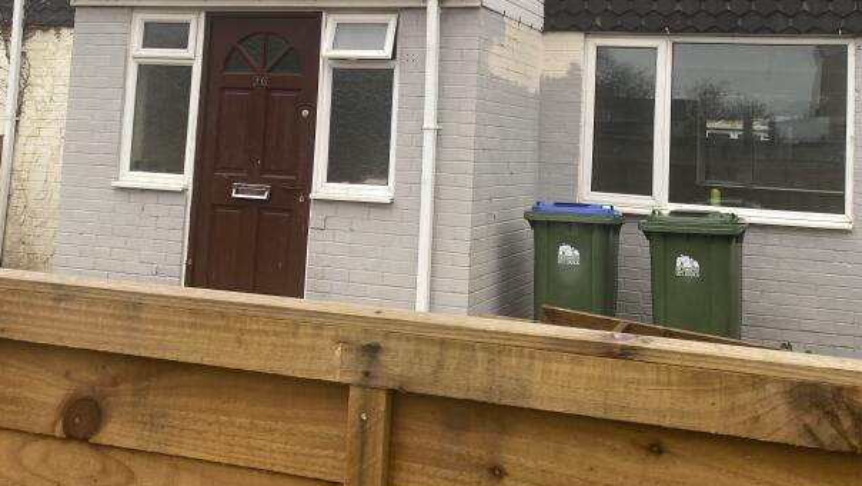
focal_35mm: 48
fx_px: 1097
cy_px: 20
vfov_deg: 24.0
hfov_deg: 42.9
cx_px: 431
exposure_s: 1/309
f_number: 1.8
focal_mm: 4.25
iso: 32
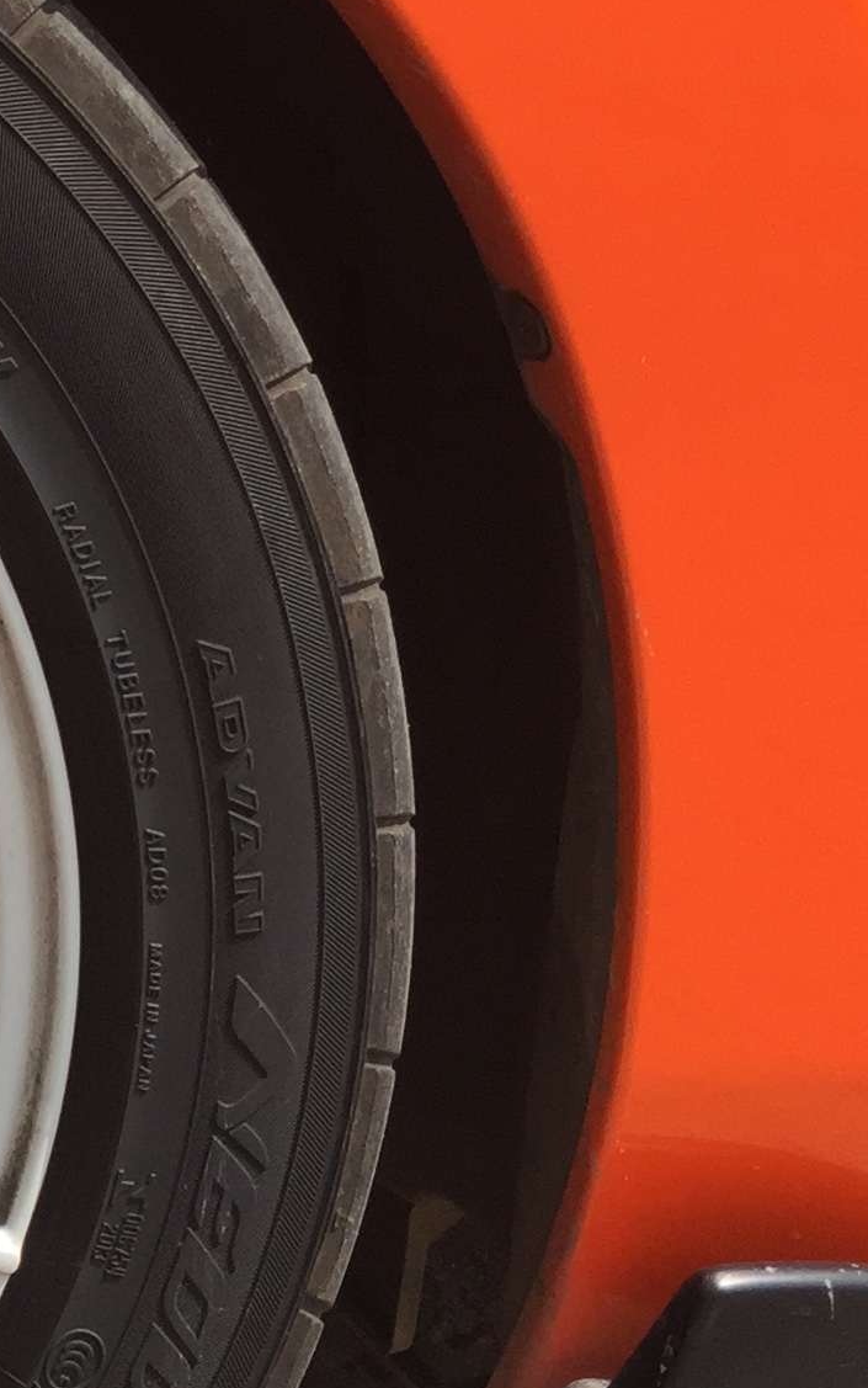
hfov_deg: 12.8
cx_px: -875
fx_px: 3366
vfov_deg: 23.3
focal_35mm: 89
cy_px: 668
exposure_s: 1/1364
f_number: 2.2
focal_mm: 4.15
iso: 32
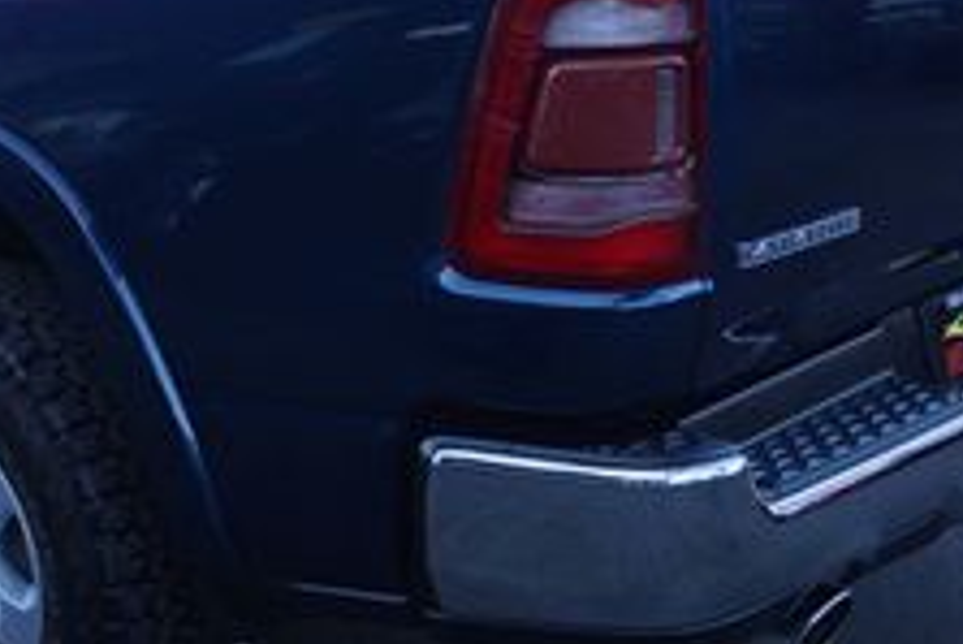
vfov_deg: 15.8
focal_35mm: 86
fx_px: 2302
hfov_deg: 22.8
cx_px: 26
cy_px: 121
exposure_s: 1/80
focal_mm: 20
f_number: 5.6
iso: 100
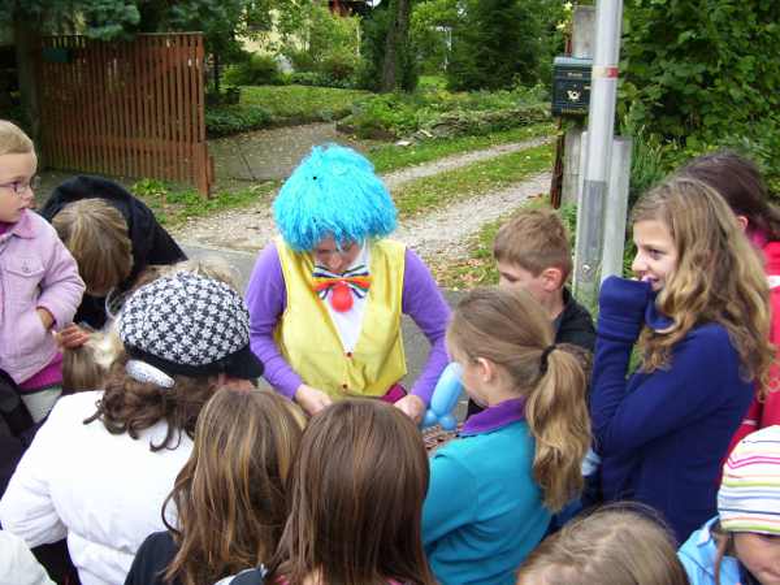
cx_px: 390
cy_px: 292
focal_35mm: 37
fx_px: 834
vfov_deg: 38.7
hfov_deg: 50.1
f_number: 2.7
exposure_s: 1/125
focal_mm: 6
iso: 80
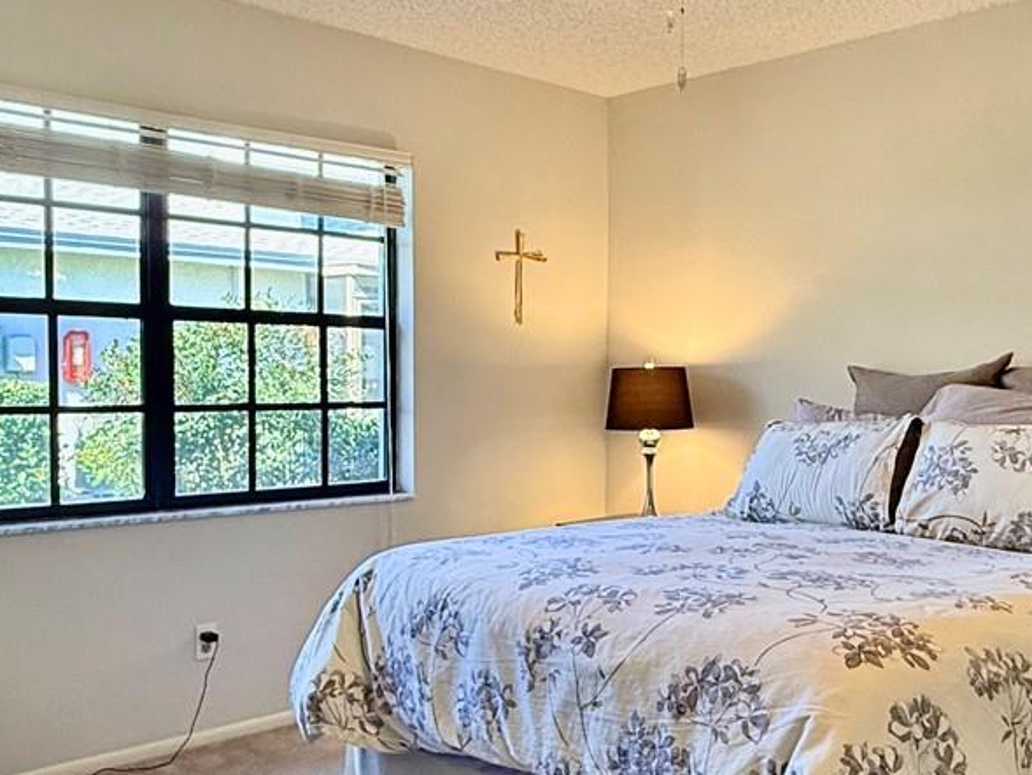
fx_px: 1133
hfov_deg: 48.7
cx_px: 604
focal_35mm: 38
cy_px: 431
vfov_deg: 37.7
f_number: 2.2
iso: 100
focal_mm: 2.22
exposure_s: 1/120
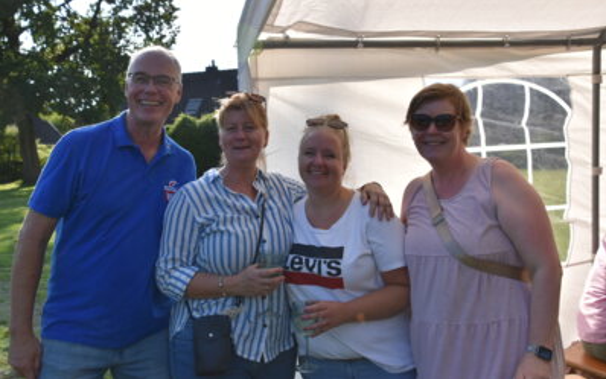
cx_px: 303
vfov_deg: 32.0
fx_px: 661
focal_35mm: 40
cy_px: 177
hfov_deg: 49.3
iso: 400
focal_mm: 26
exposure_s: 1/1600
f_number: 5.6
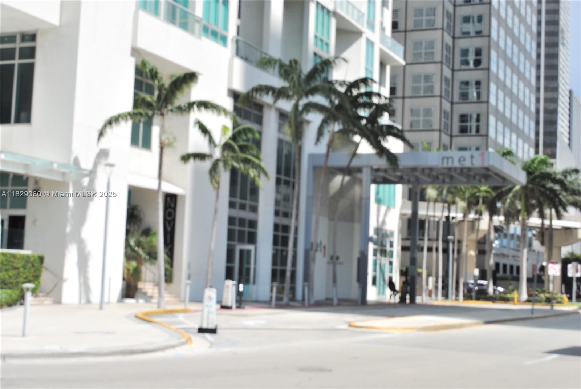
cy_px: 194
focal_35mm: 57
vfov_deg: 23.8
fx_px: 921
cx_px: 290
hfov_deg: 35.0
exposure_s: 1/200
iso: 100
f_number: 10
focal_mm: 38
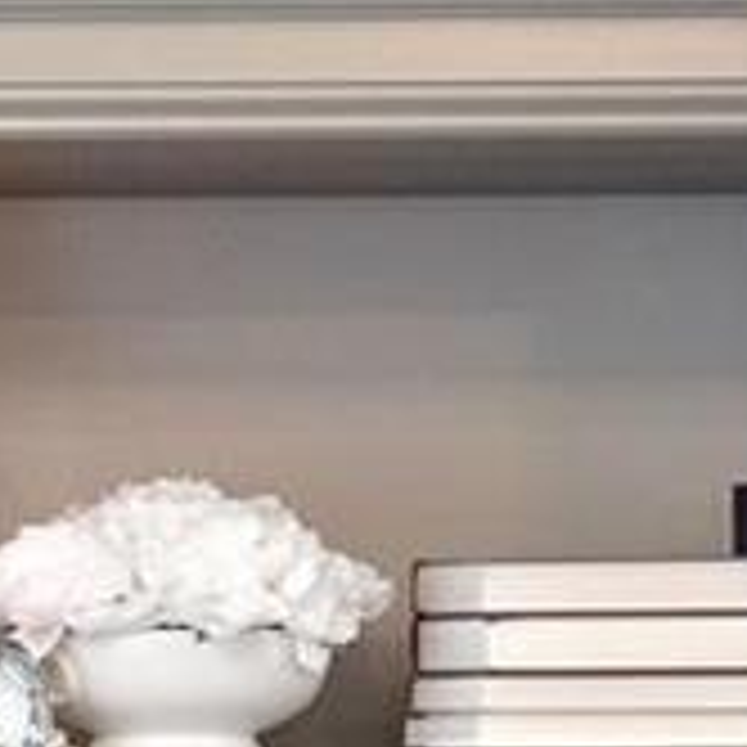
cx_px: -2138
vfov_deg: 5.9
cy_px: 778
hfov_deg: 5.3
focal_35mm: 294
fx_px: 7178
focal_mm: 18
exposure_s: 1/8
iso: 400
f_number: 6.3
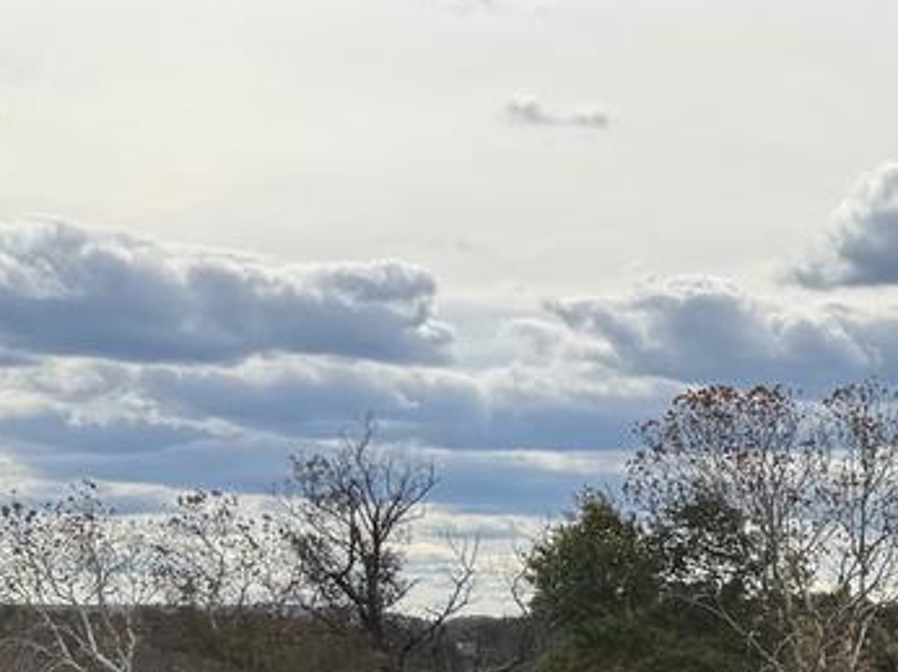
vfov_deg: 14.0
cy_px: 950
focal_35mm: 100
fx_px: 2592
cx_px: 1760
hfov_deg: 15.8
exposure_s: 1/6410
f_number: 1.78
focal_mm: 6.76
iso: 80
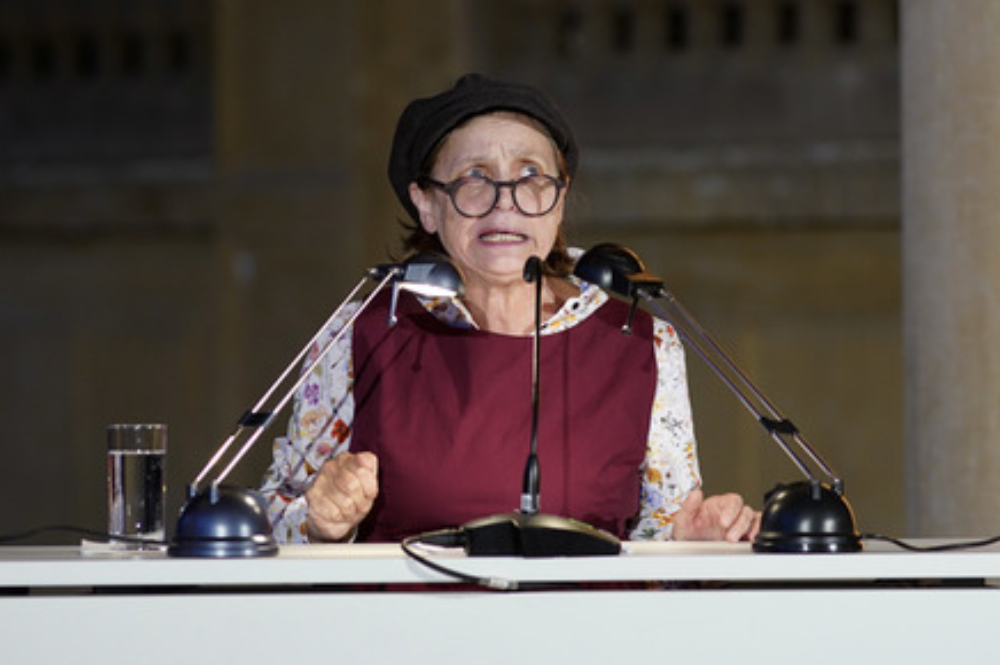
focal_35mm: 207
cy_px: 335
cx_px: 487
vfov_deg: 6.6
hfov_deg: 9.9
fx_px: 5745
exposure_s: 1/250
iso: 1600
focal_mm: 200
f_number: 3.5
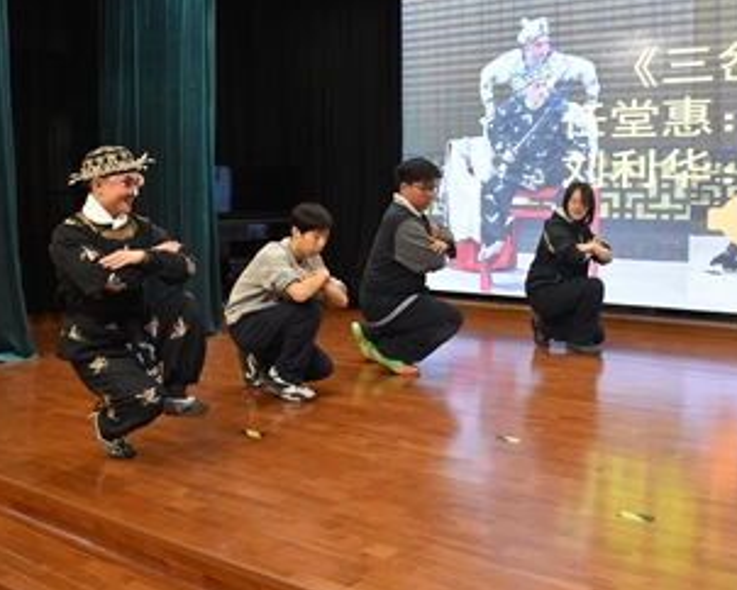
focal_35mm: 40
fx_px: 873
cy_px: 300
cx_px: 453
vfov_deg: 37.4
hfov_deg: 45.4
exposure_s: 1/160
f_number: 6.3
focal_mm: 18
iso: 3200
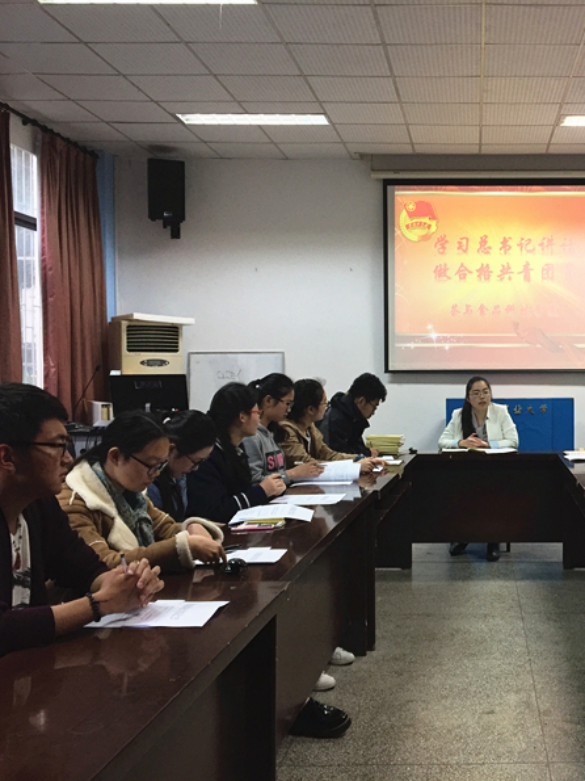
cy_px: 391
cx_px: 485
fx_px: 879
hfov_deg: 35.4
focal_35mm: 39
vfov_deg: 47.9
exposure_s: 1/33
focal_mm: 4.15
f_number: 2.2
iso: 200
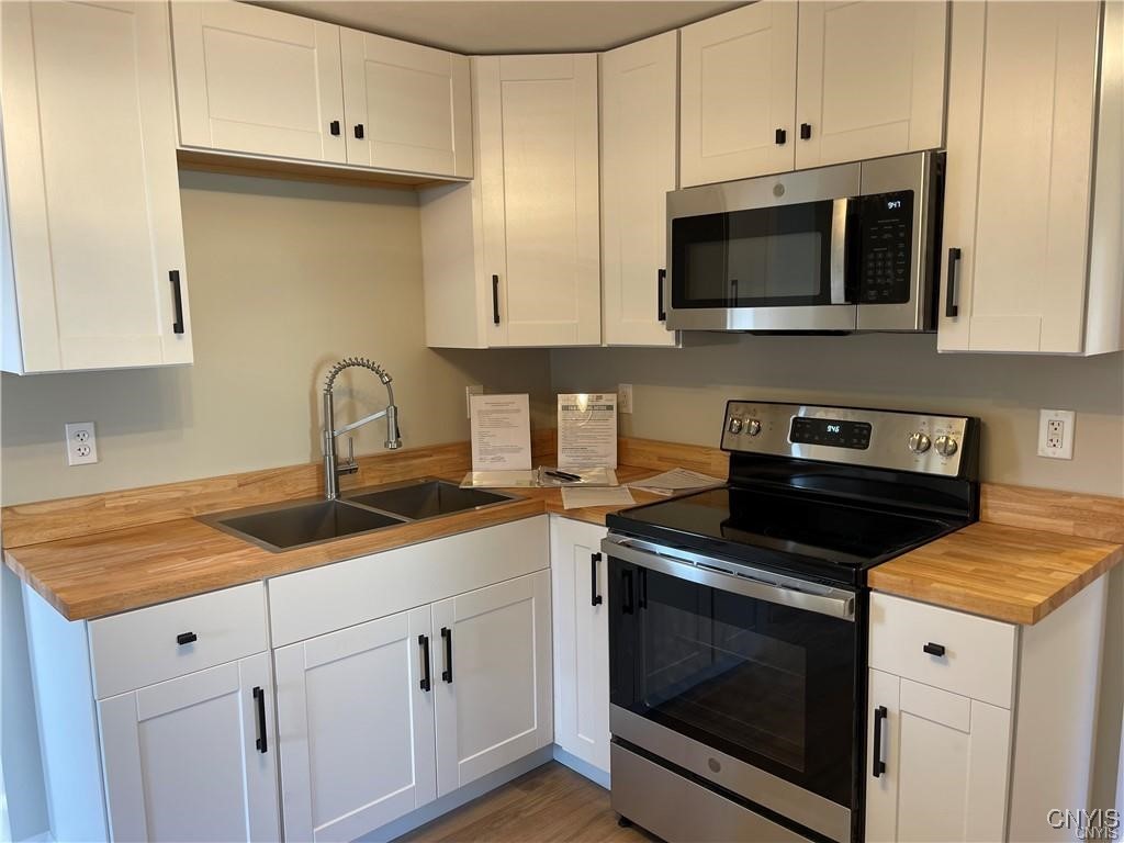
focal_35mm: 25
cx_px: 562
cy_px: 422
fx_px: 812
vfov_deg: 54.9
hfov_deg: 69.4
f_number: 1.6
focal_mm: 5.1
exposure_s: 1/60
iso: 80
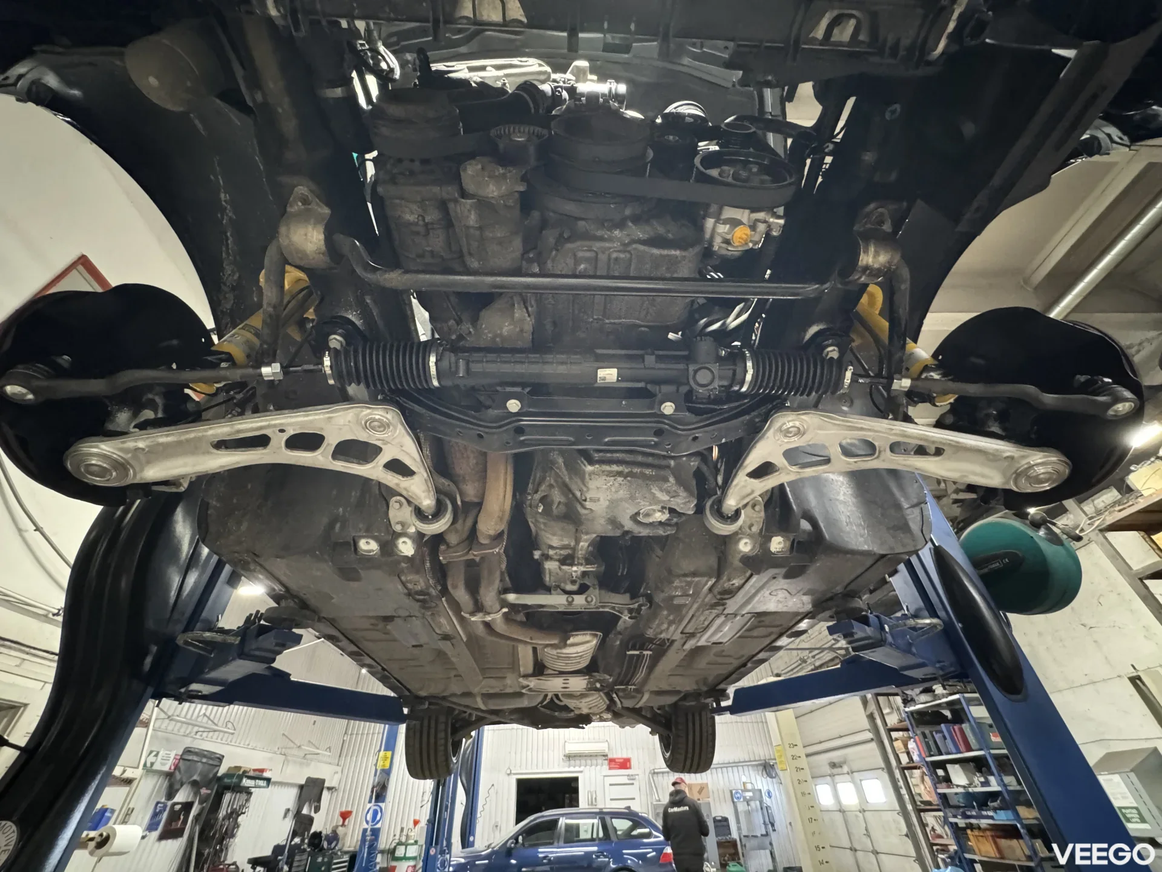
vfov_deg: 85.7
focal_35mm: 14
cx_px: 581
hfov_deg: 102.1
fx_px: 470
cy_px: 436
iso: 1250
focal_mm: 2.22
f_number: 2.2
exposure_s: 1/33
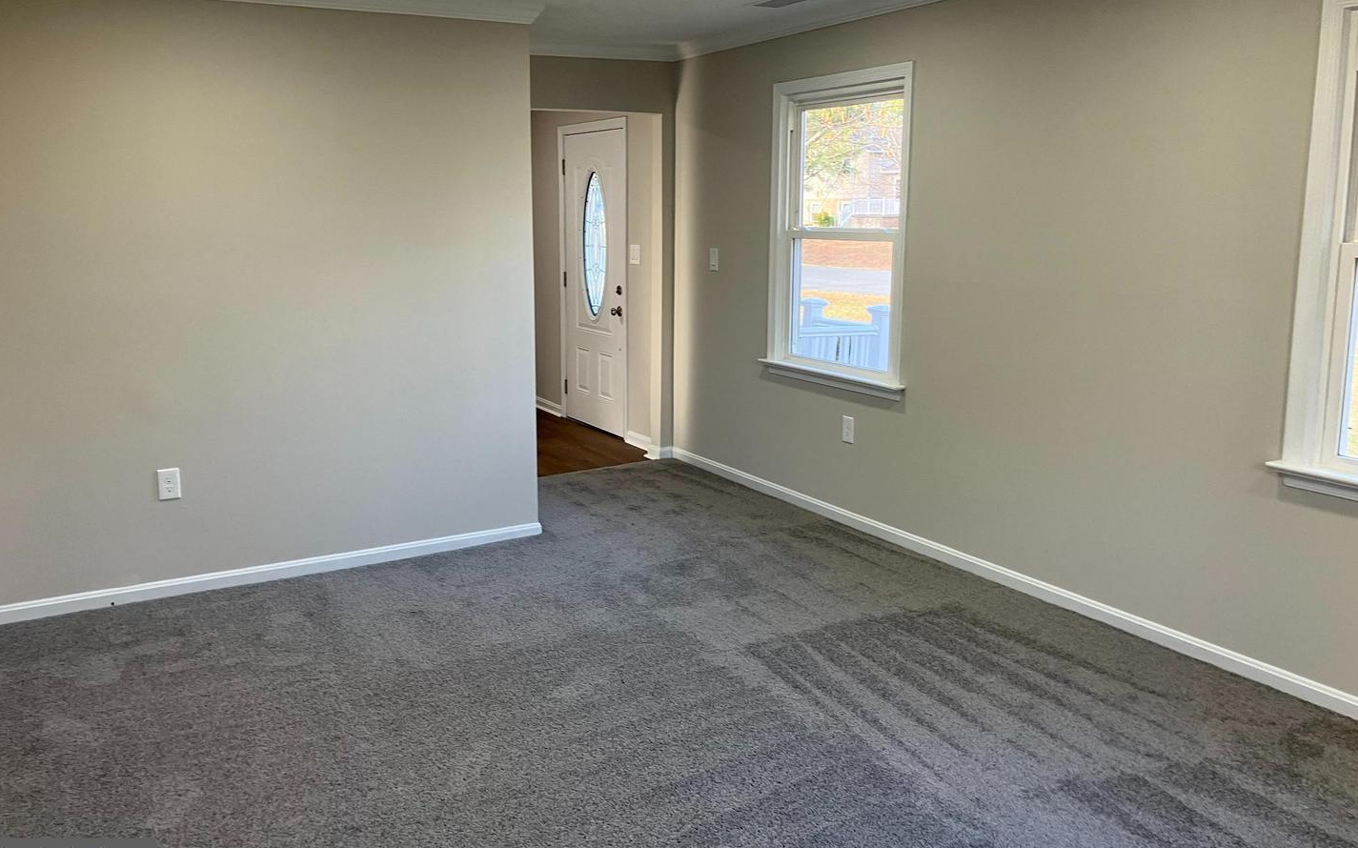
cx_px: 675
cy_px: 378
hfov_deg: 62.9
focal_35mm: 30
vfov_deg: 41.8
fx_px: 1110
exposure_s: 1/60
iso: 50
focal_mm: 3.99
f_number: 1.8
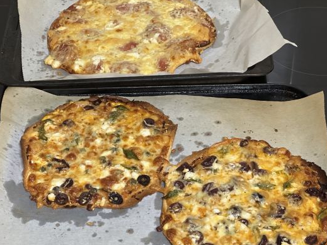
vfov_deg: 16.6
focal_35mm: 89
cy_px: 120
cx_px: 158
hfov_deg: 22.0
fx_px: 841
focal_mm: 9
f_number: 2.8
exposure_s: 1/34
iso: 500
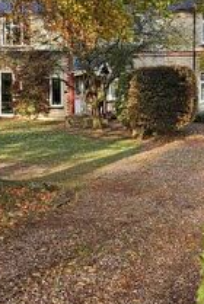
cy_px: 121
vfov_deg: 25.3
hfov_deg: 17.1
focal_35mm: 80
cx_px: 118
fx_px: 678
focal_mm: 6.3
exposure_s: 1/100
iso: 12
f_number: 1.7
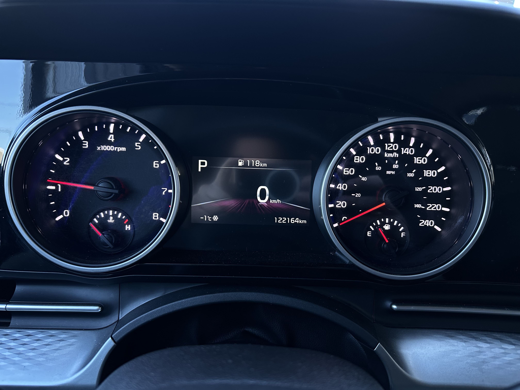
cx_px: 260
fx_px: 361
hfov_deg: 71.6
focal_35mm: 24
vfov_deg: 56.8
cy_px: 195
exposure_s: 1/110
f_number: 1.78
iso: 250
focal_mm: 6.86
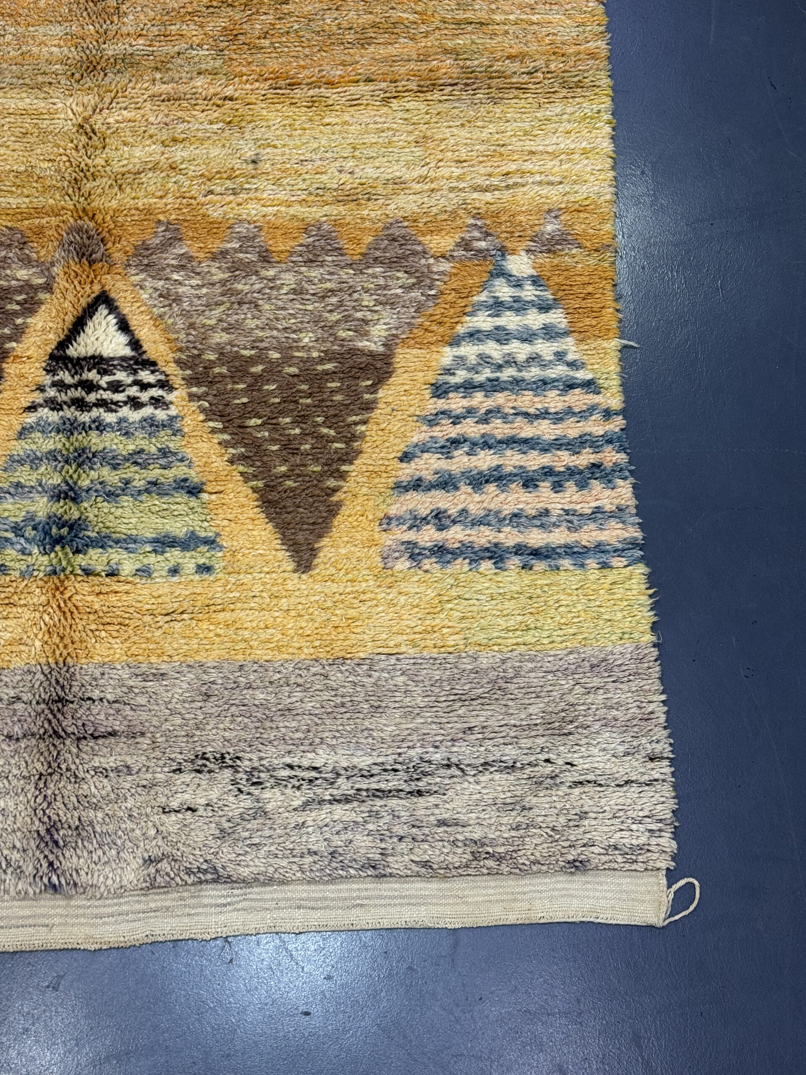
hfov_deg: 30.3
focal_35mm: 48
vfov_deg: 39.7
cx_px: 403
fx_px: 1490
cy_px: 538
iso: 64
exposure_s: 1/50
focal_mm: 6.76
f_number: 1.78
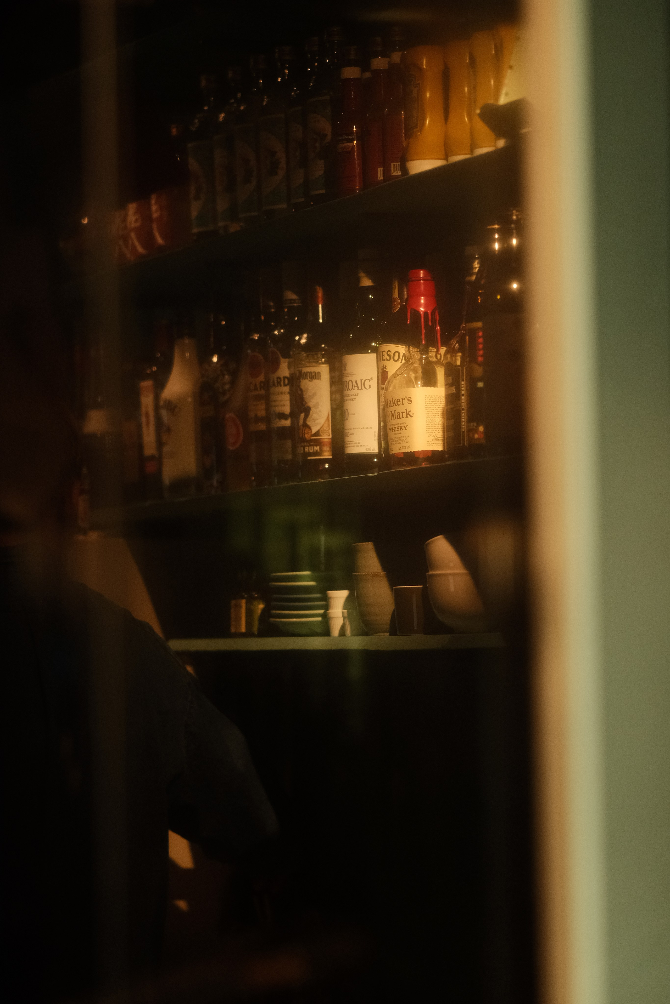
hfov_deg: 10.2
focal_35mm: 135
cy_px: 502
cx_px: 335
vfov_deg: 15.2
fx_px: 3768
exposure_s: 1/400
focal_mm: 90
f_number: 2
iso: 1600
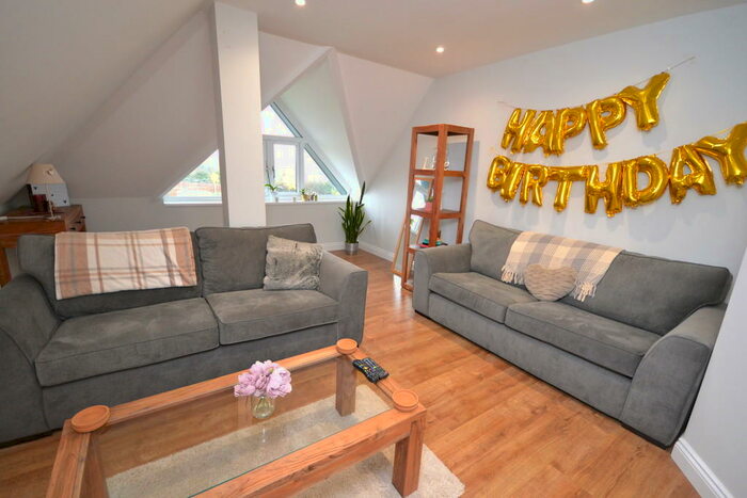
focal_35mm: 15
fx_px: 311
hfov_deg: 100.4
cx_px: 374
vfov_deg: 77.4
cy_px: 249
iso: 1100
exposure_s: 1/60
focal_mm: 10
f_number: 4
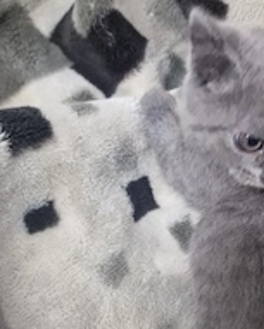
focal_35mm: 47
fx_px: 459
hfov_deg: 31.1
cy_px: 179
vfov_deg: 39.5
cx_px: 219
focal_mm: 6.4
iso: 640
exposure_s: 1/33
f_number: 1.8
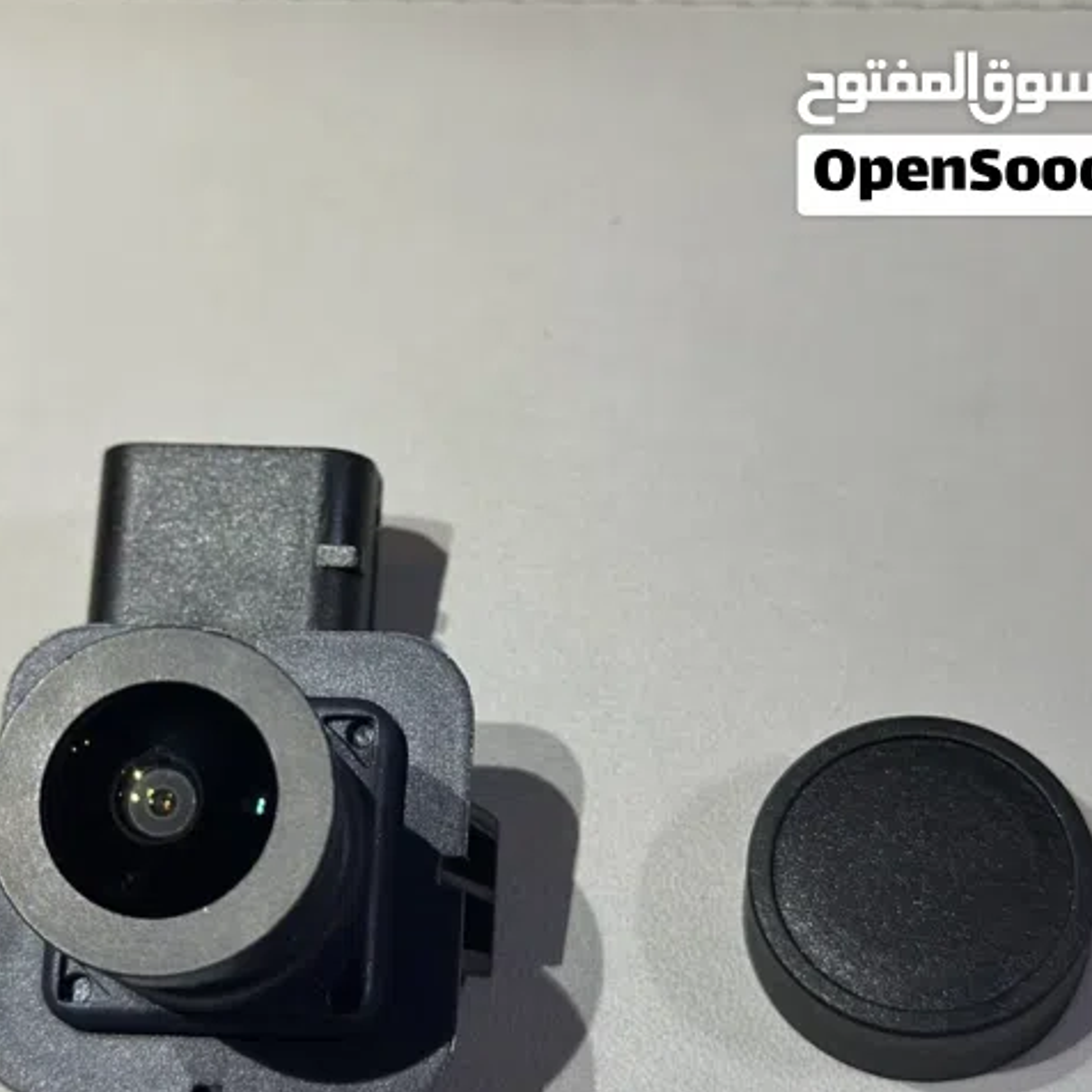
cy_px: 546
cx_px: 452
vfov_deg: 30.0
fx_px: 2034
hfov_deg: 30.0
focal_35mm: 57
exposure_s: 1/33
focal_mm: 6.86
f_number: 1.78
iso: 640
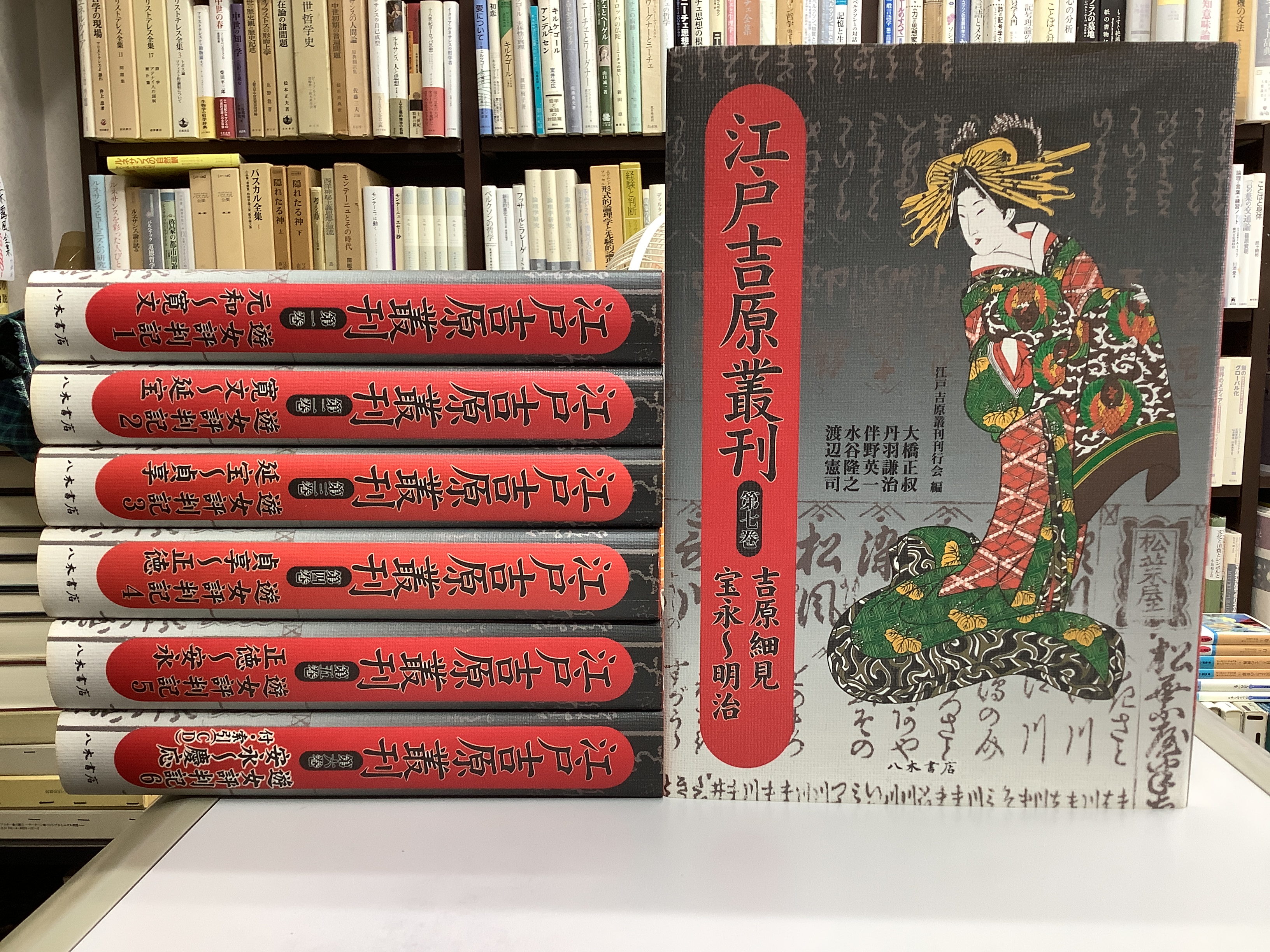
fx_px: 1137
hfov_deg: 58.4
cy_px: 476
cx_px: 635
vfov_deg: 45.4
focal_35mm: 31
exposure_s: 1/50
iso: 80
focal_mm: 3.3
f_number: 2.4
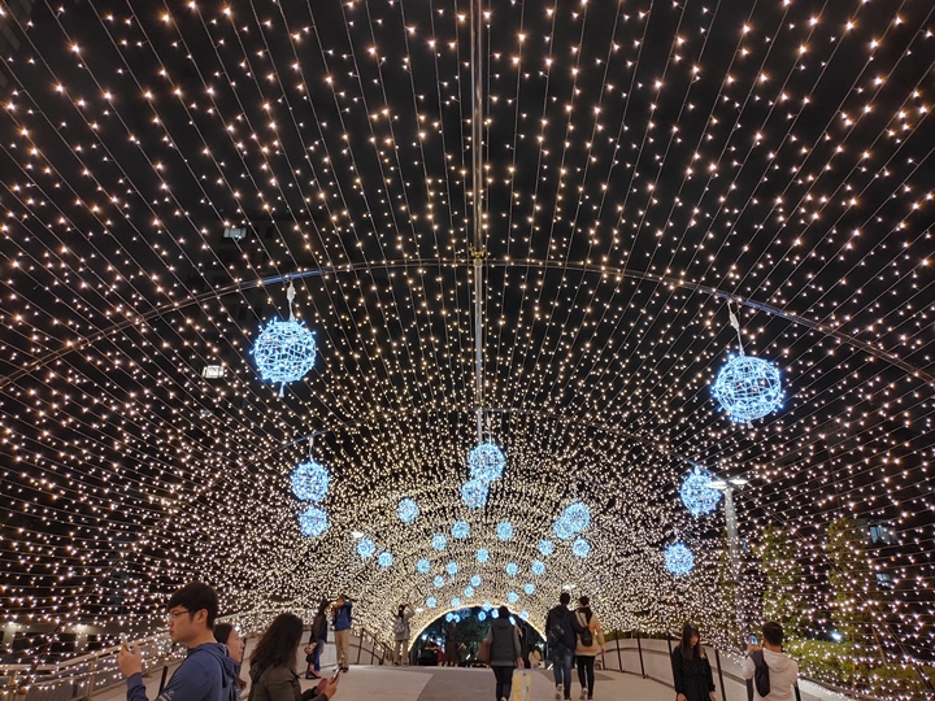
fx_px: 702
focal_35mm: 26
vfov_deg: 53.1
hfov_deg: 67.3
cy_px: 350
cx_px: 468
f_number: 1.8
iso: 150
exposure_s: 1/30
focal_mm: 4.36
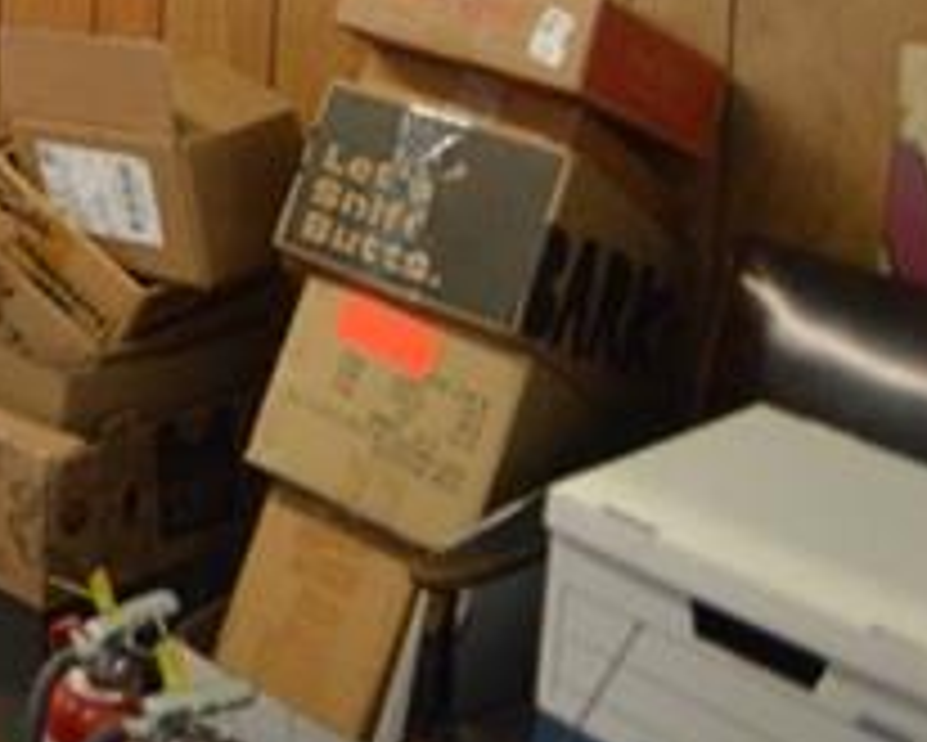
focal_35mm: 70
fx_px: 1921
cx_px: -886
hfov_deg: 18.6
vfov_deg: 17.7
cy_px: -580
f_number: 3.5
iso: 720
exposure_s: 1/60
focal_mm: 10
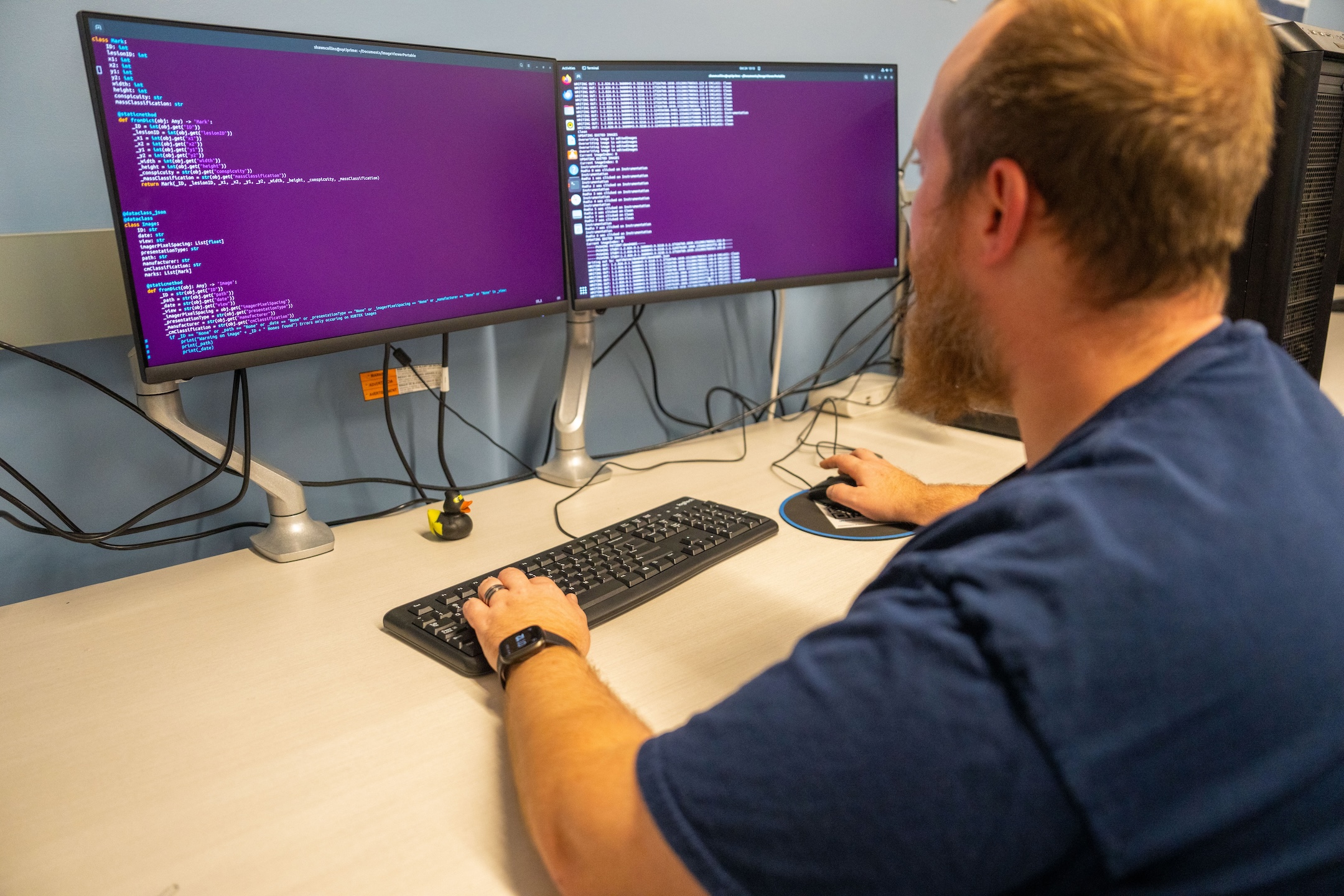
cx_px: 672
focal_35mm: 24
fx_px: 896
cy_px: 448
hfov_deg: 73.7
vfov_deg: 53.1
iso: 1600
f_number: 2.8
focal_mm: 24
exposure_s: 1/160
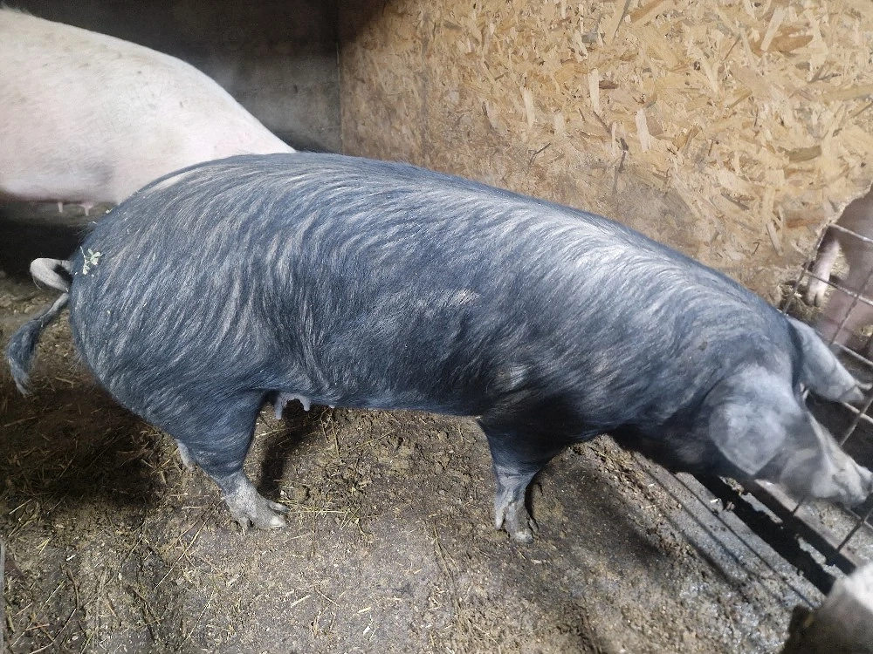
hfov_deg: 73.9
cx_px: 436
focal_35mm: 23
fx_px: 580
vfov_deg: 58.9
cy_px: 327
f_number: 1.8
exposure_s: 1/25
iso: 640
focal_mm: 5.4
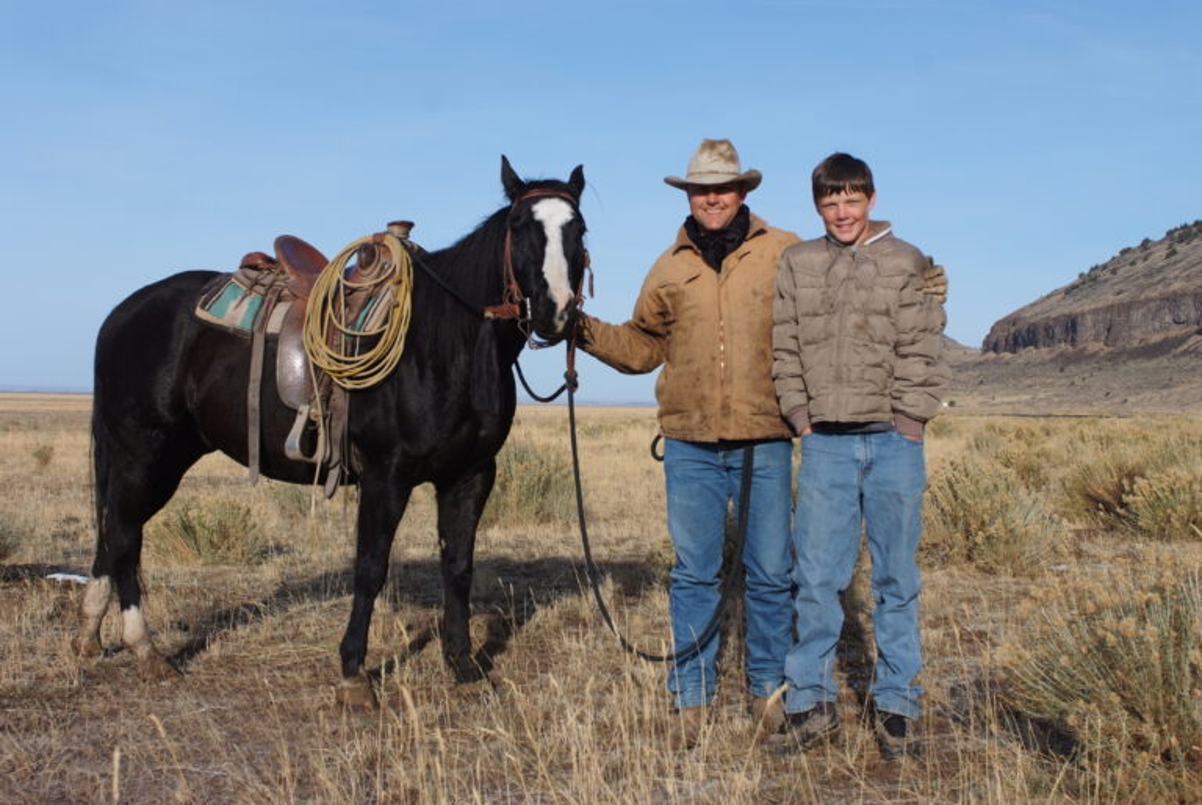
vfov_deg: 28.1
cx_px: 601
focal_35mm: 48
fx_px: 1604
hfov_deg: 41.1
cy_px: 402
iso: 200
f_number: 5.6
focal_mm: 32
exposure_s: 1/1000
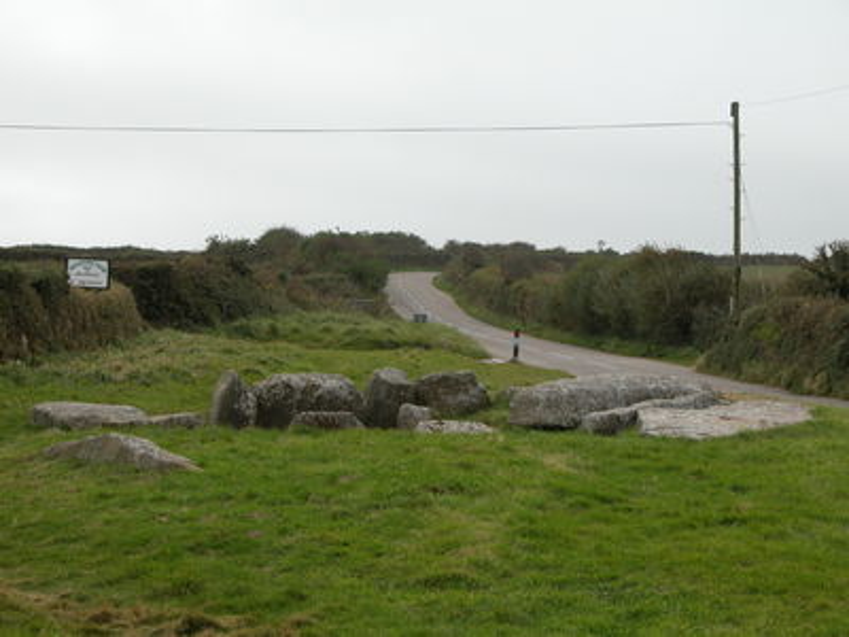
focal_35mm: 88
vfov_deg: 16.8
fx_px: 2158
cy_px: 318
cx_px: 424
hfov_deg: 22.3
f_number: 4.4
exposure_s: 1/331
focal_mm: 22.3
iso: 100
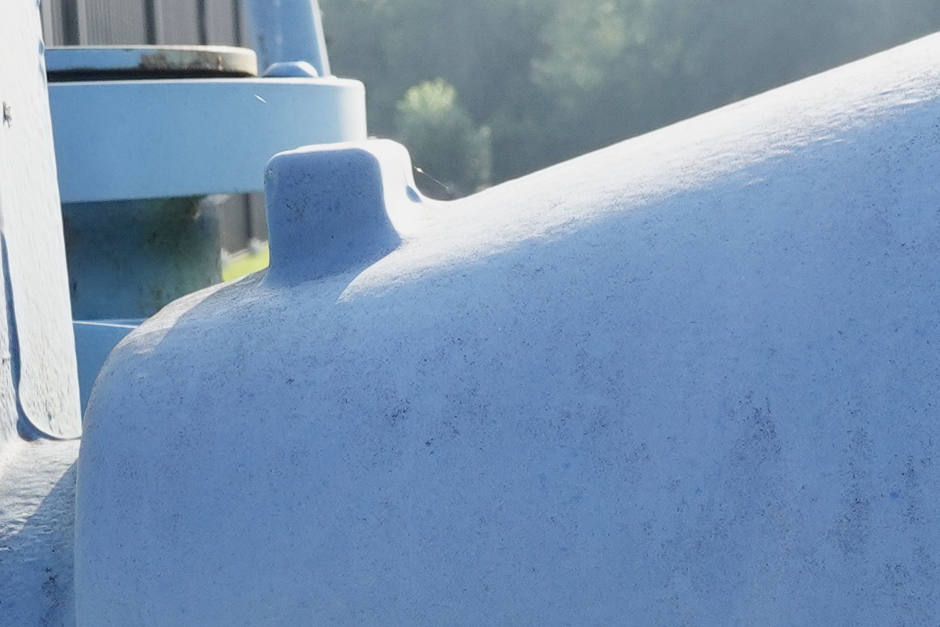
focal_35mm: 100
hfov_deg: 20.4
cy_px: 696
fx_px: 2612
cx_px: 449
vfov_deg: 13.4
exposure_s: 1/200
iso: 125
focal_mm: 9.4
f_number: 5.6
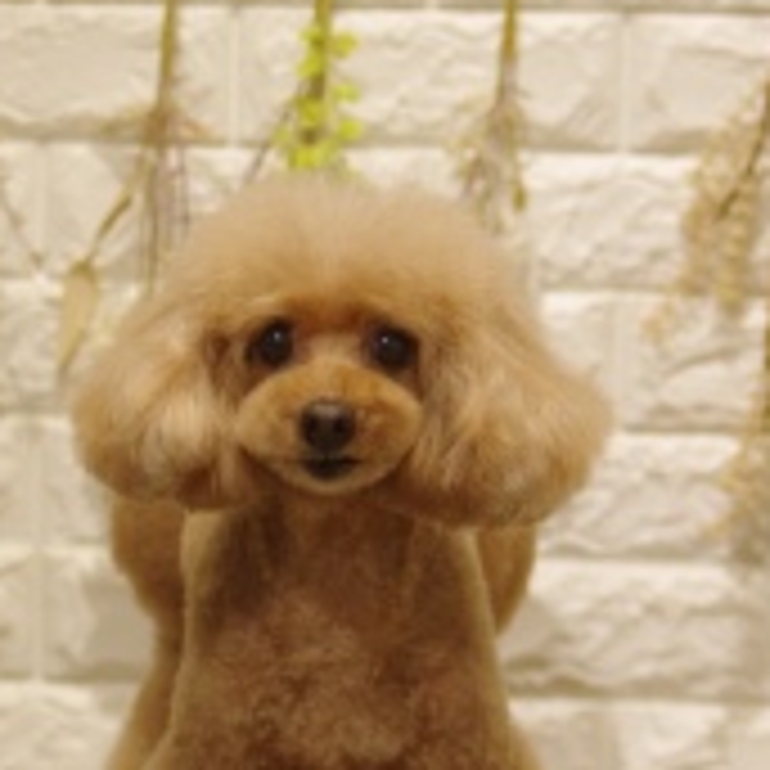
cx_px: 338
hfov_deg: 11.7
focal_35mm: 149
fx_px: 3750
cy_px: 473
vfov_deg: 11.7
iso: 250
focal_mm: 50
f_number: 3.5
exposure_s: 1/160
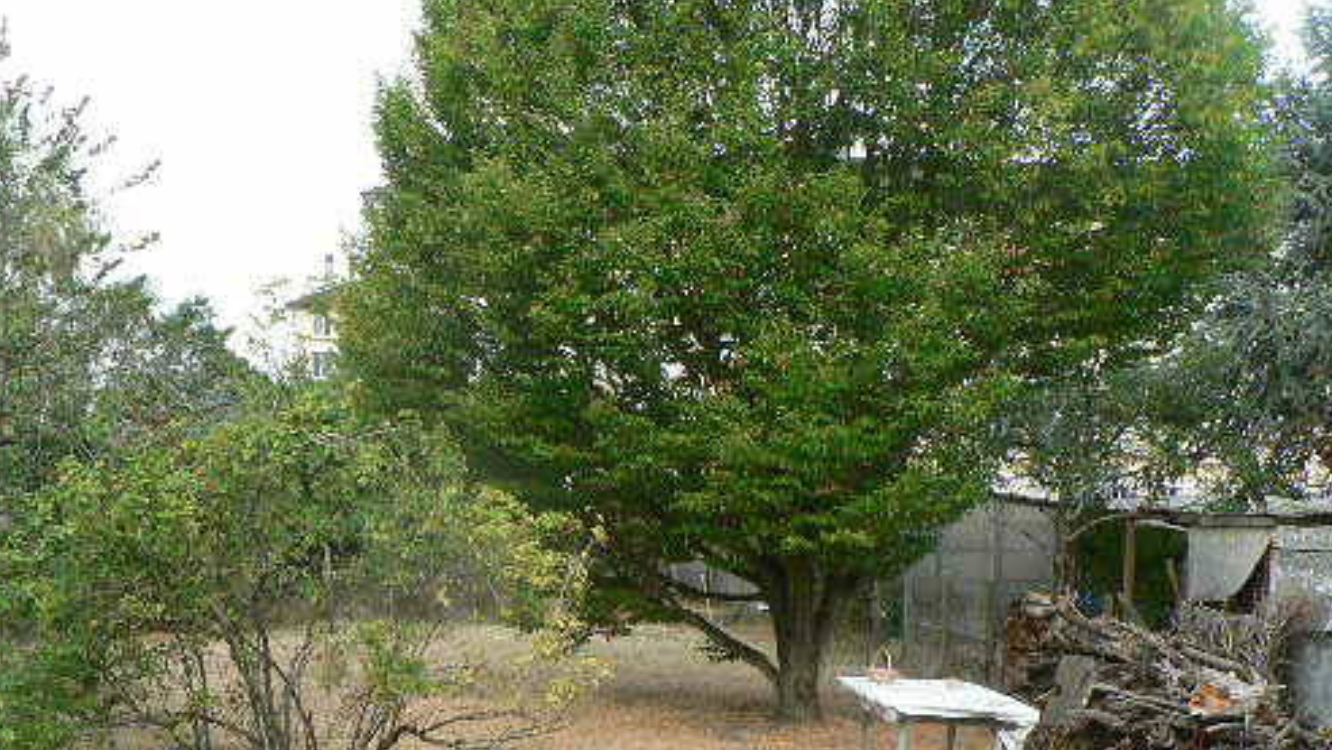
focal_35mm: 51
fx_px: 1802
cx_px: 487
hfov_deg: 40.3
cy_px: 577
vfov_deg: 23.2
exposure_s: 1/125
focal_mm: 6
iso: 80
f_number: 4
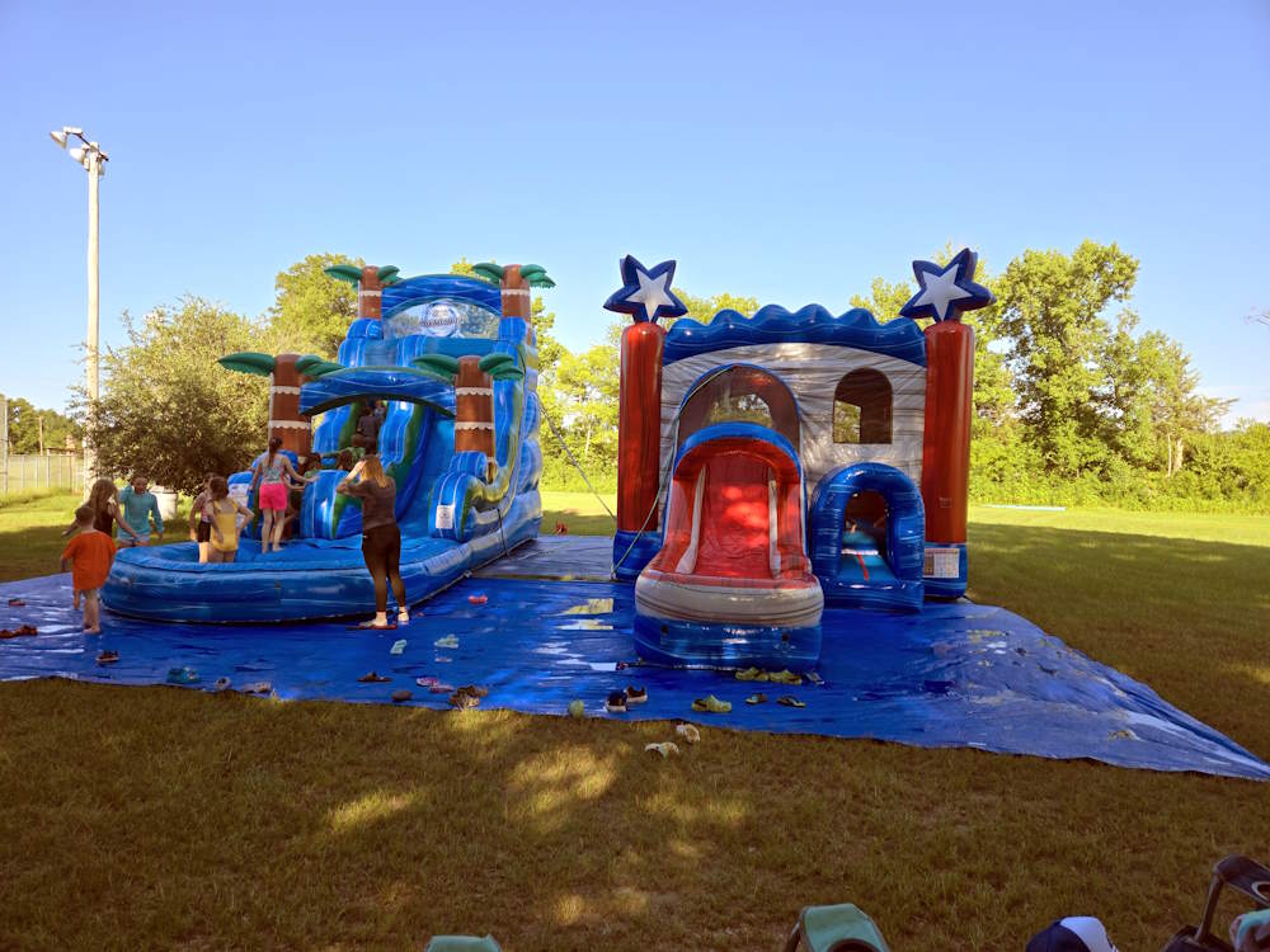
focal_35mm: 23
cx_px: 635
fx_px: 844
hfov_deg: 73.9
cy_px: 476
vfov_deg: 58.9
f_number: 1.8
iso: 25
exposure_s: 1/726
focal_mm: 5.4
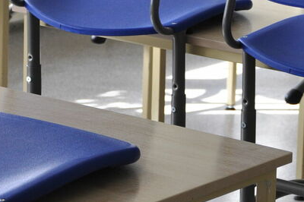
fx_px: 1709
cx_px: 388
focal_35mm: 202
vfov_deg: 6.7
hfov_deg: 10.0
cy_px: -38
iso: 400
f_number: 5
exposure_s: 1/100
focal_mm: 45
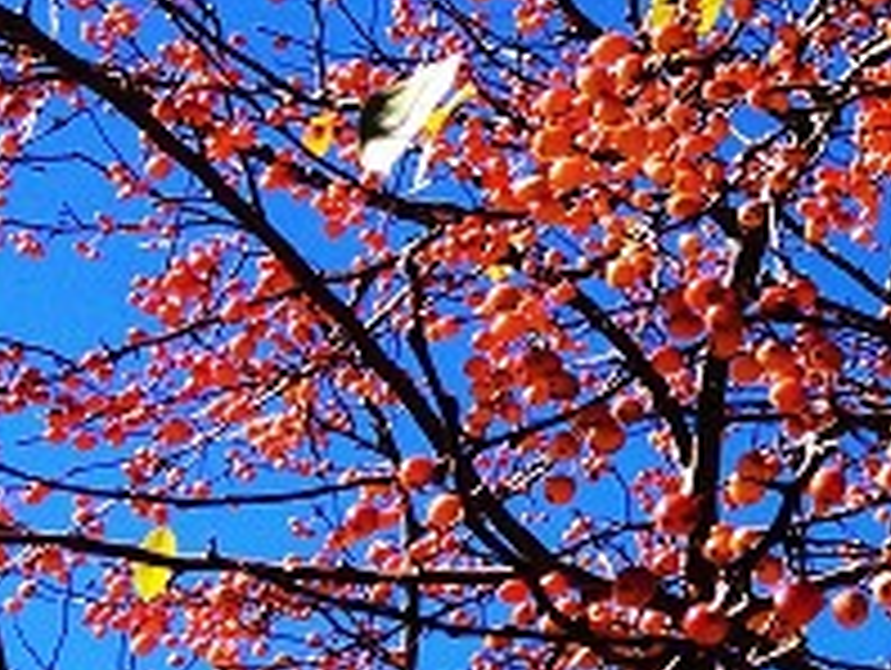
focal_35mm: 117
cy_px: 342
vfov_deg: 12.7
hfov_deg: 14.1
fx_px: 3015
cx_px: 1778
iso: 32
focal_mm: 4.15
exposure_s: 1/954
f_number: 2.2
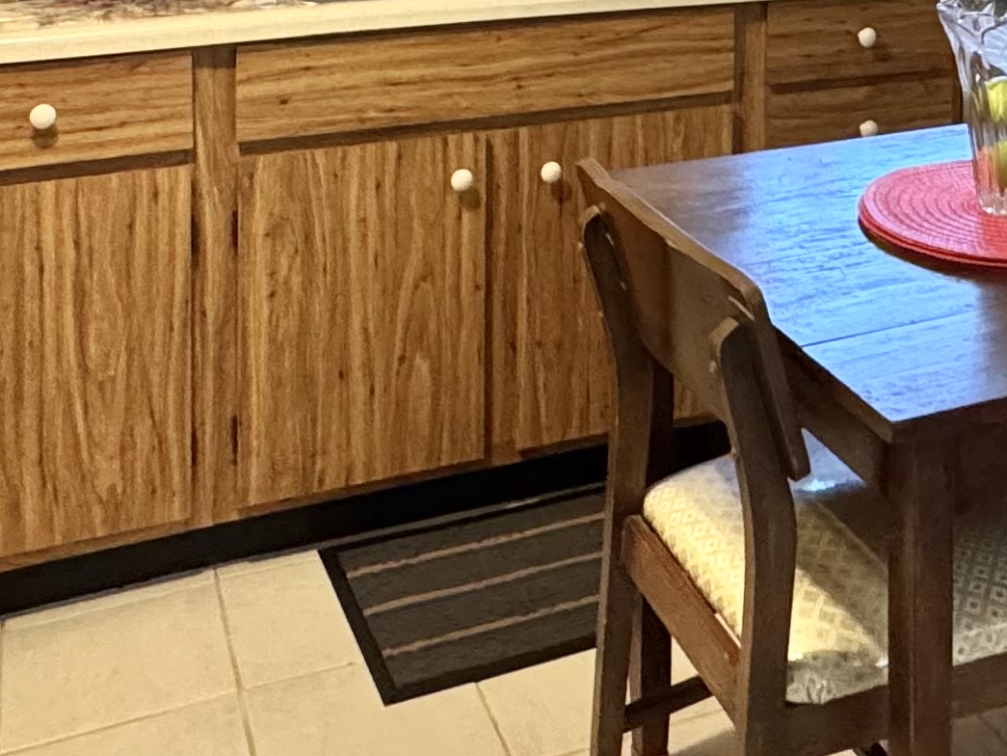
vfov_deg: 23.4
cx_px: 755
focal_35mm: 54
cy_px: -268
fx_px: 1571
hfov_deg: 34.8
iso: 400
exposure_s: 1/60
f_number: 2.2
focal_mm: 2.22
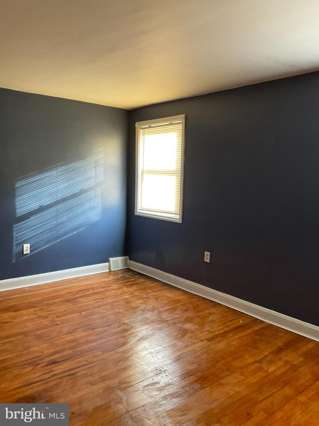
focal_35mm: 29
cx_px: 160
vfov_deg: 61.7
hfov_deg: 48.2
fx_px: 356
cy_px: 213
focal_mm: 3
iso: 100
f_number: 1.8
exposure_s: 1/60
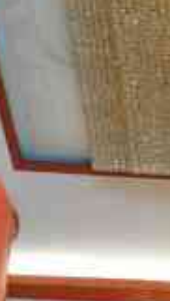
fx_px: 1357
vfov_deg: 11.8
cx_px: 361
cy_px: 523
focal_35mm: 170
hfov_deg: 6.9
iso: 160
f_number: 1.8
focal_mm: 5.58
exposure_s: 1/50
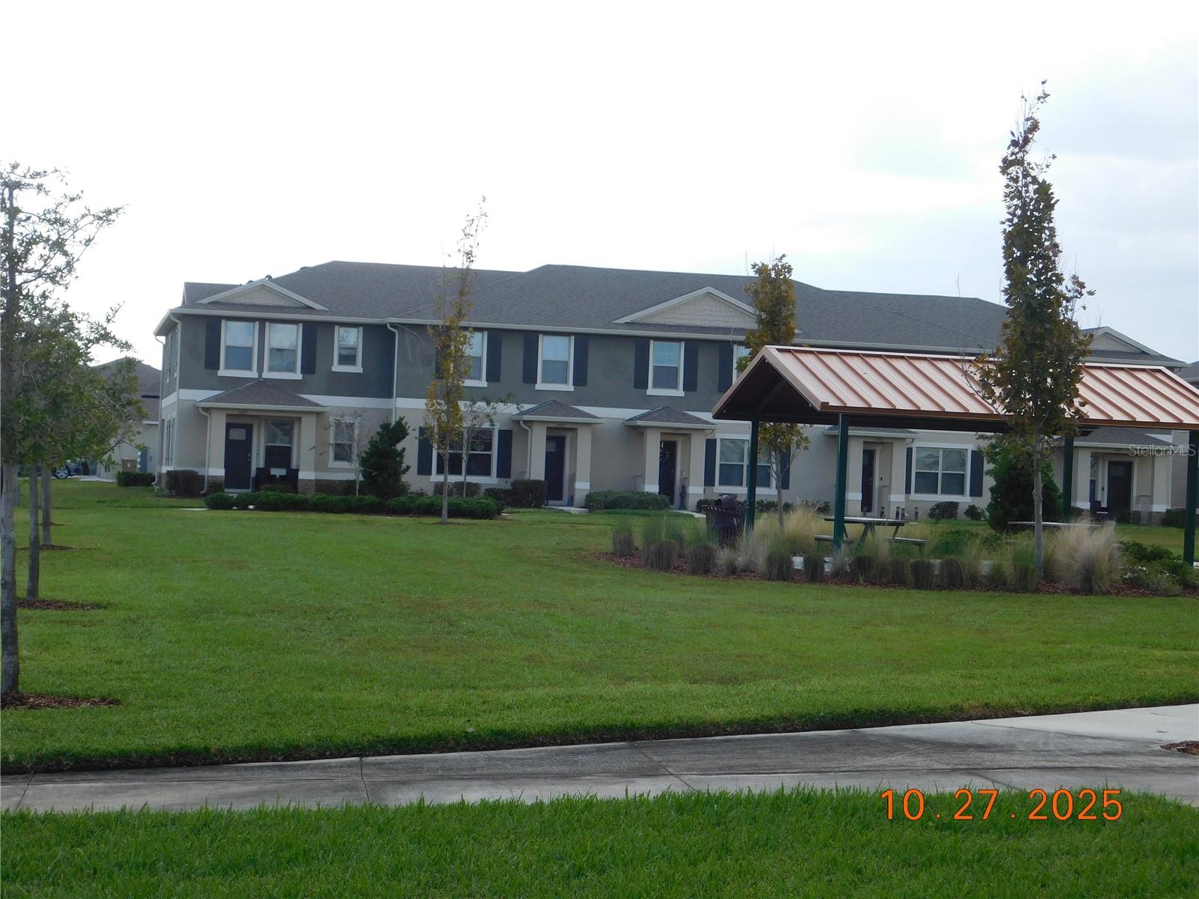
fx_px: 2286
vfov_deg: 22.3
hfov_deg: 29.4
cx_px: 600
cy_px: 450
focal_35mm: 66
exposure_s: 1/640
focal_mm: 11.7
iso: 125
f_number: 4.2
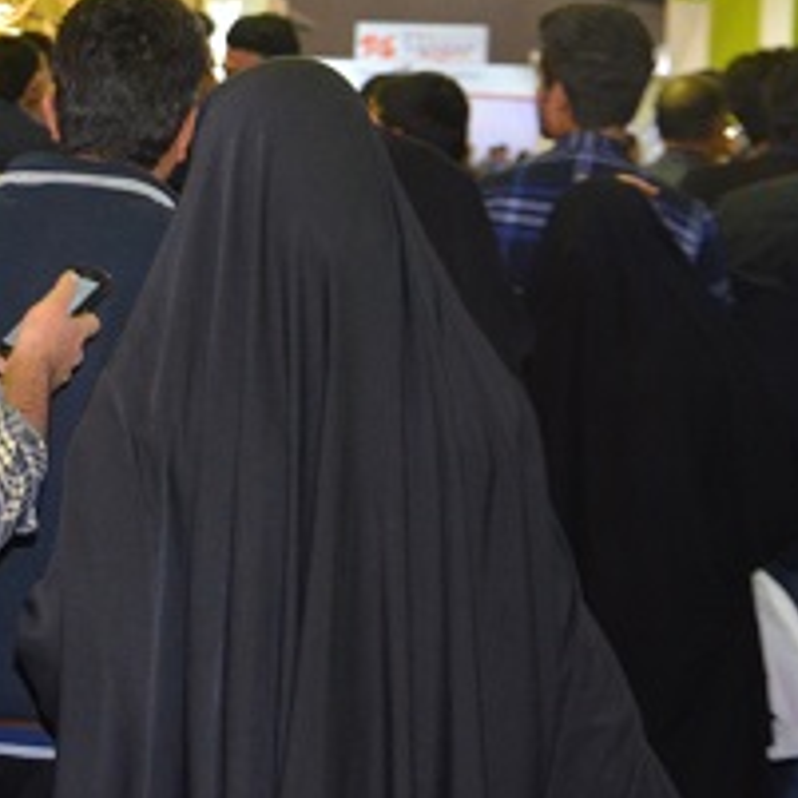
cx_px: -163
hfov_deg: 16.5
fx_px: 2643
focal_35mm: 101
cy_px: 216
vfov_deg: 17.1
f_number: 4
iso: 1600
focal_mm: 25
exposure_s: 1/60
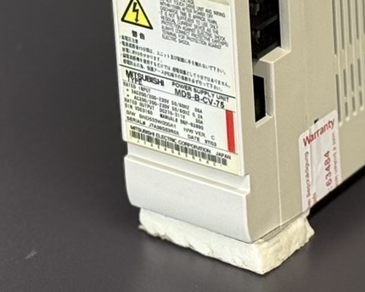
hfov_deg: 8.7
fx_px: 2409
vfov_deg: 6.8
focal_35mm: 223
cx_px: 250
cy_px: -213
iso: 125
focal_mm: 6.76
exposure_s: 1/50
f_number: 1.78
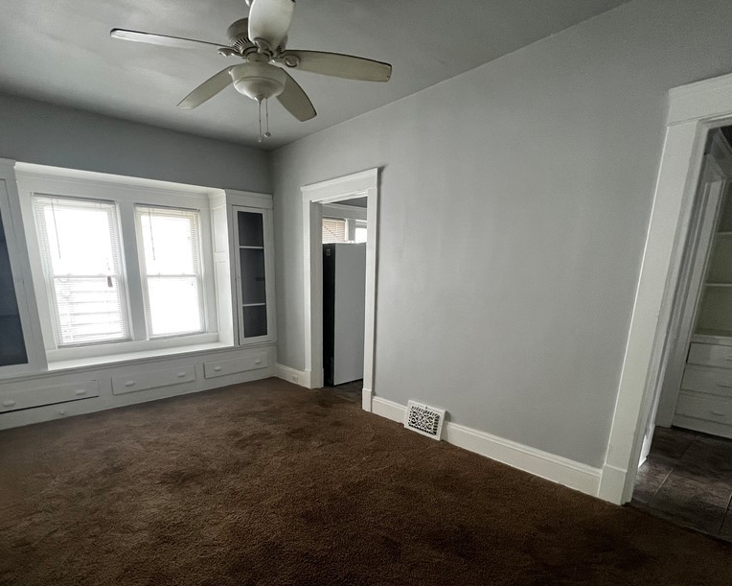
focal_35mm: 17
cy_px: 365
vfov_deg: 75.6
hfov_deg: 89.1
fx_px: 368
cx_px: 316
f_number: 1.8
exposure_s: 1/78
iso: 250
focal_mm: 1.57
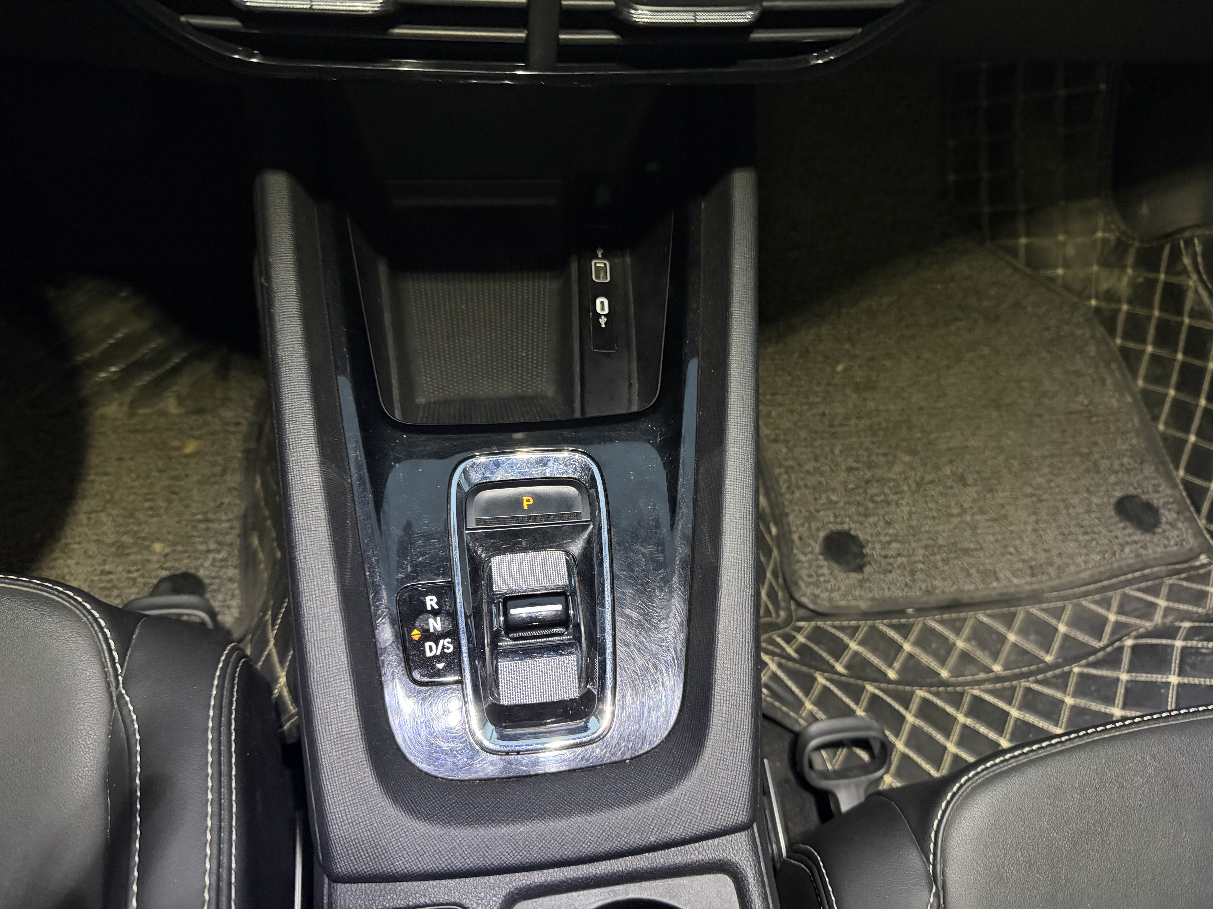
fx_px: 841
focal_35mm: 24
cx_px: 606
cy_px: 454
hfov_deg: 71.6
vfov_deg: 56.8
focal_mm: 6.76
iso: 1000
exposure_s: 1/35
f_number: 1.78
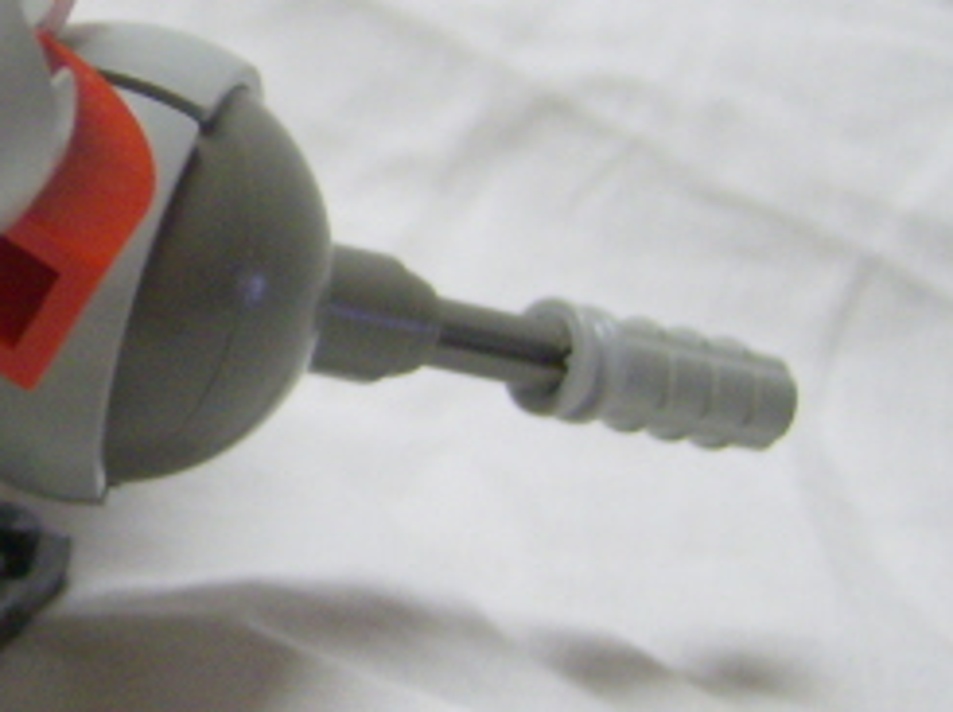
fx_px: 2584
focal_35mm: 94
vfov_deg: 15.6
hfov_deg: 19.6
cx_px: -214
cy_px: 123
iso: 200
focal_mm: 6
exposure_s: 1/17.3
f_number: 2.8
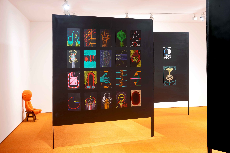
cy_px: 76
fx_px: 294
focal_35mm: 46
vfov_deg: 29.3
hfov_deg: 42.7
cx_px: 115
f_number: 10
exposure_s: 5
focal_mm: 46
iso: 125
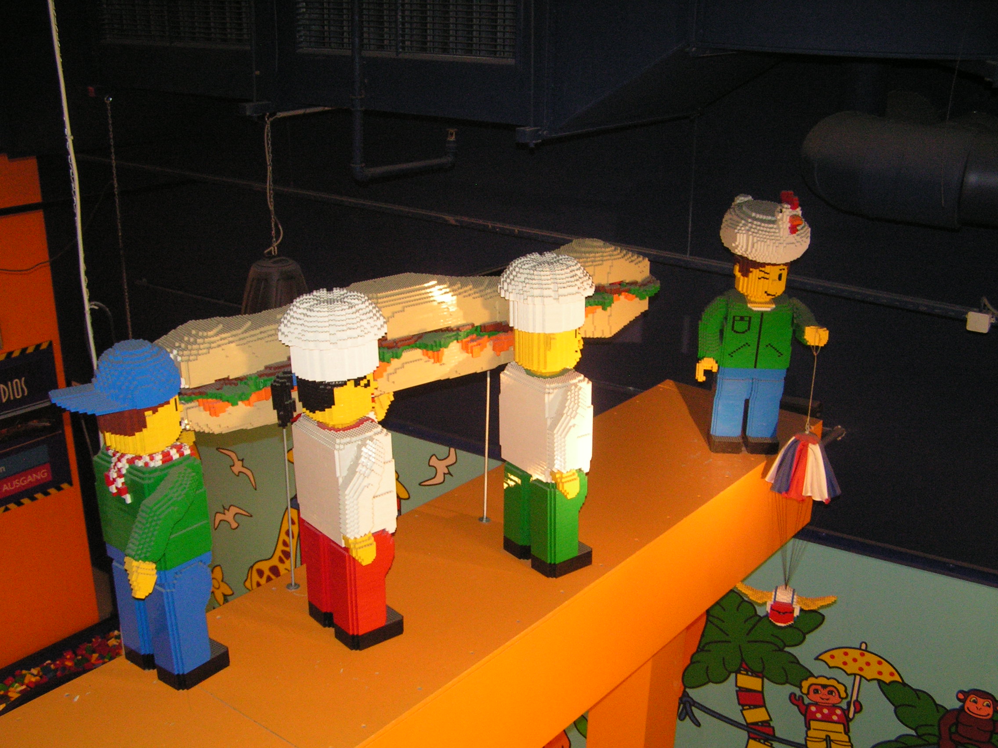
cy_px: 374
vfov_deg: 37.7
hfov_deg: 49.0
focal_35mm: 38
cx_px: 499
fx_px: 1096
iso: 200
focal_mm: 6.3
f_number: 2.8
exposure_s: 1/40
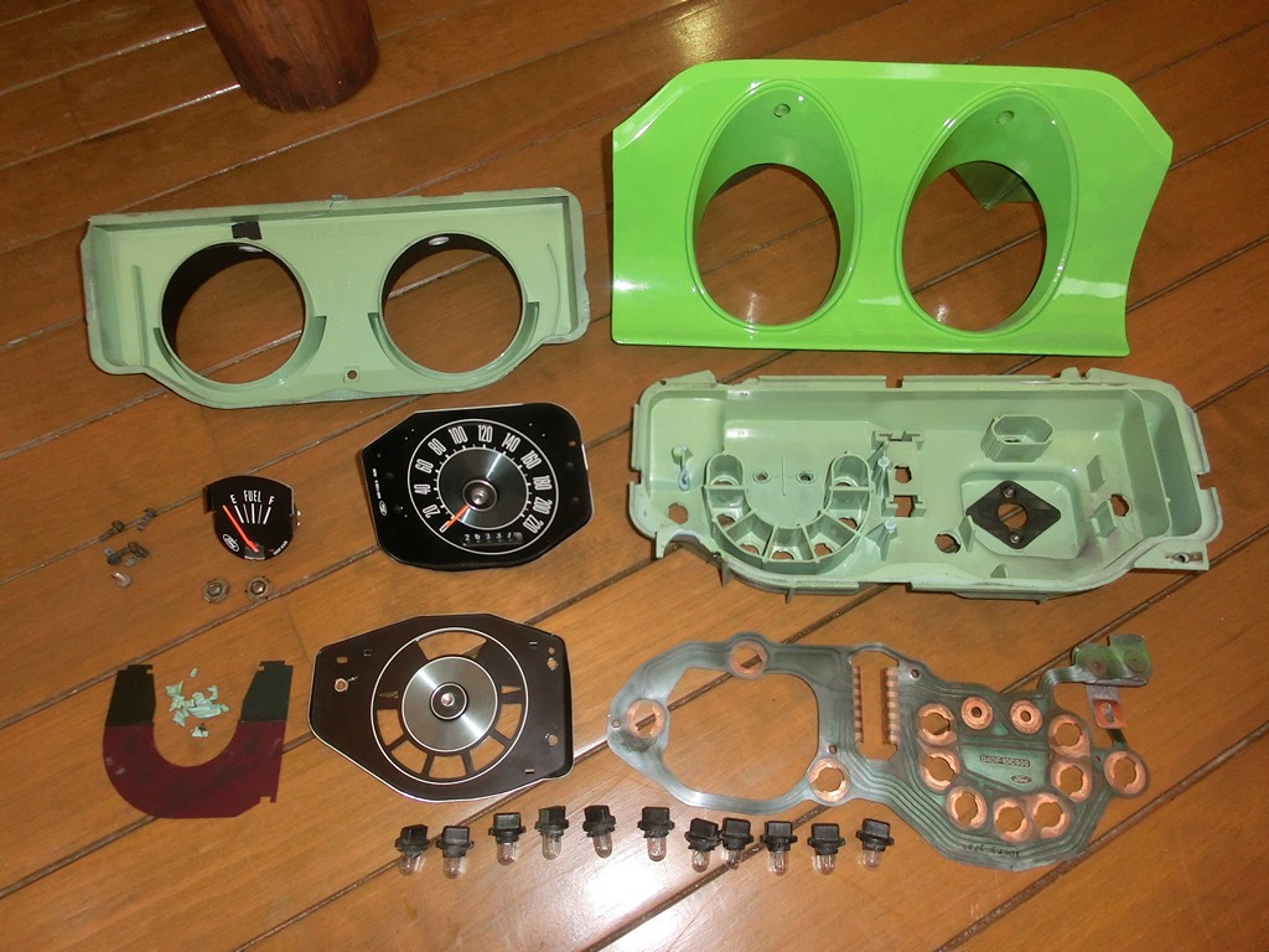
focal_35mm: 24
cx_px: 634
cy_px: 476
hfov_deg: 71.6
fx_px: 880
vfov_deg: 56.8
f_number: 3
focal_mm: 4.24
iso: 400
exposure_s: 1/20
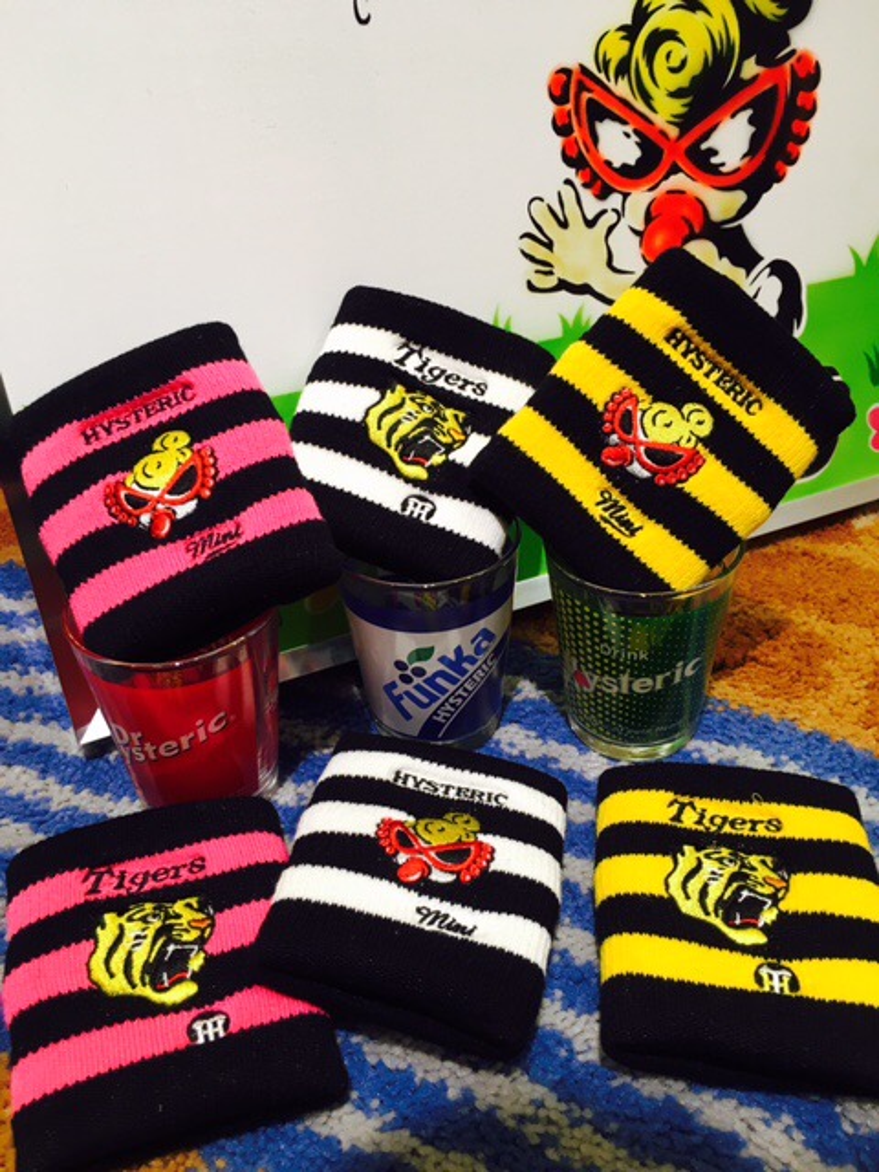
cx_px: 440
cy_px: 586
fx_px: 982
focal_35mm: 29
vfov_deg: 61.7
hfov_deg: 48.2
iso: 50
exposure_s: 1/30
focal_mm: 4.15
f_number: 2.2
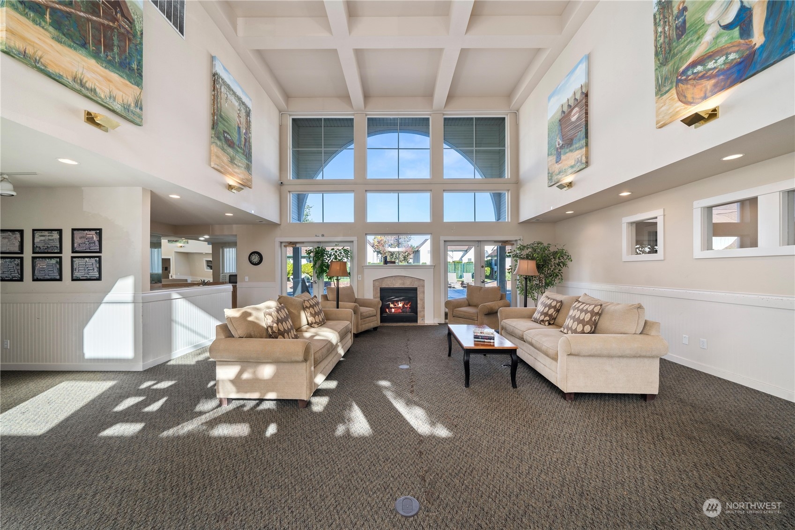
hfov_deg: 112.6
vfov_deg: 90.0
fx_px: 265
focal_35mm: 12
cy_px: 265
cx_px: 398
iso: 1000
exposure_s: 1/30
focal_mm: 12
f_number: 8
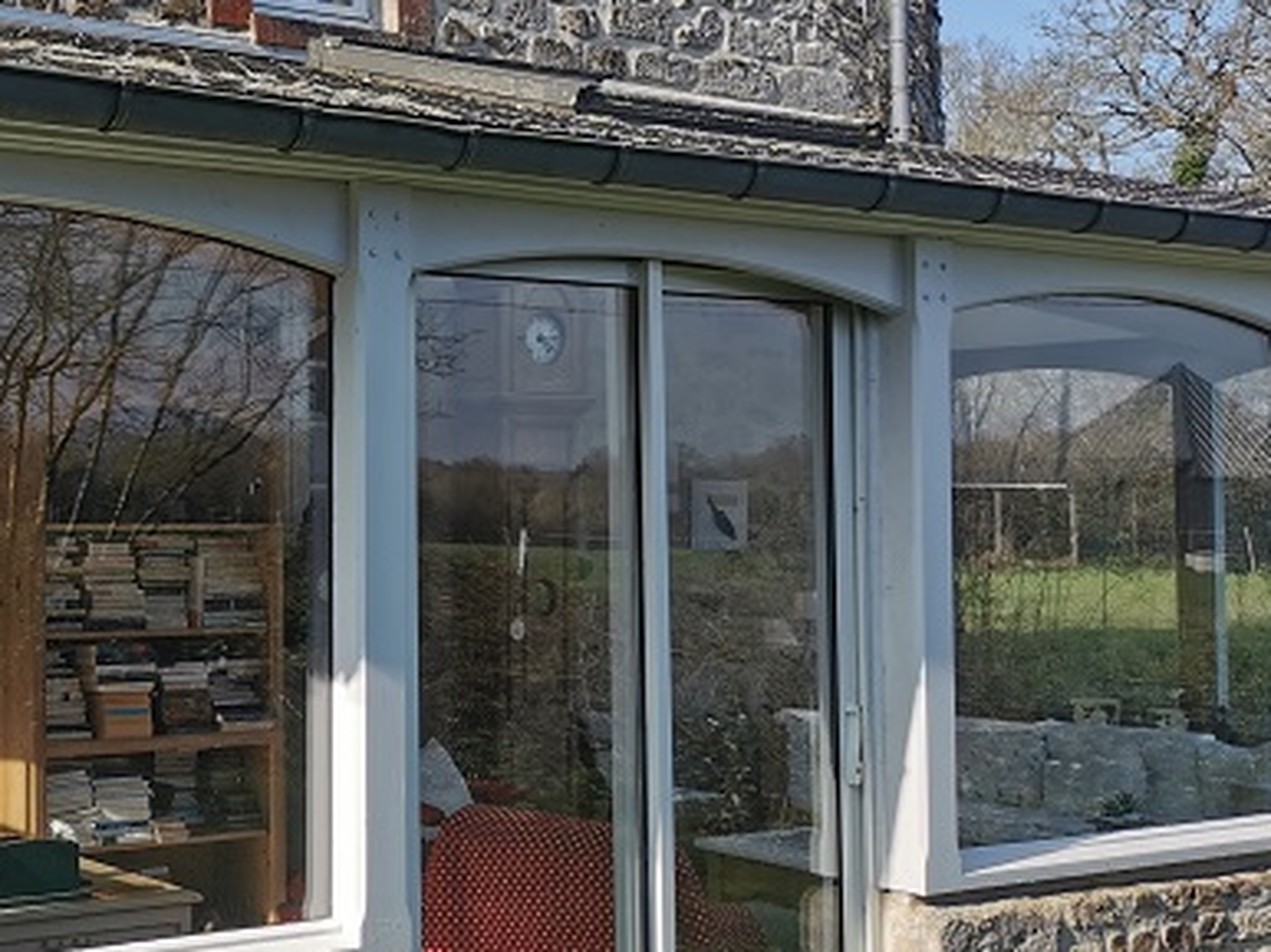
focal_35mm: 56
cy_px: 405
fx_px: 2055
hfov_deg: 32.1
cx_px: 43
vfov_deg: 26.0
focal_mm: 5.58
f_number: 1.8
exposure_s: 1/2786
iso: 50
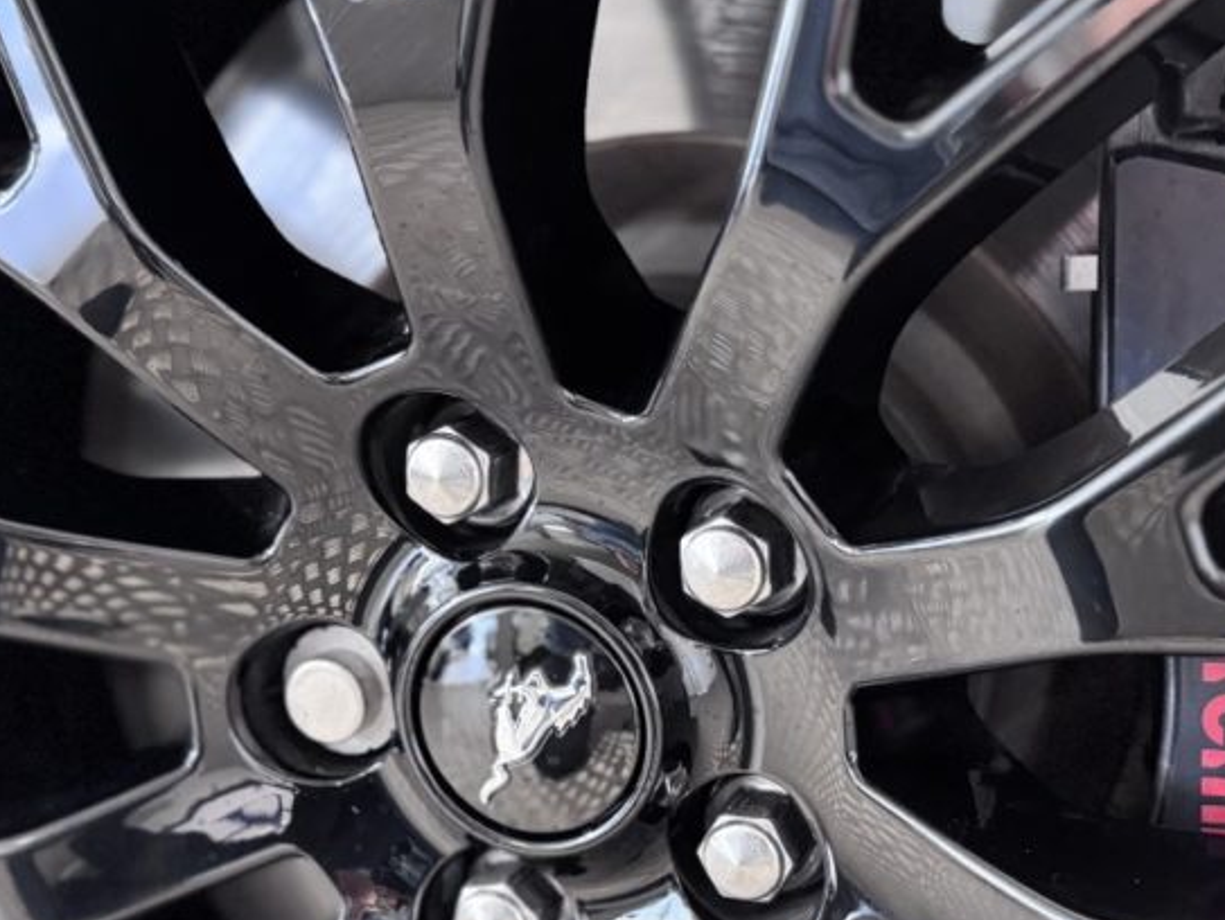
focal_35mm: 53
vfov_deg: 27.3
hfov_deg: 36.1
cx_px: 623
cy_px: 661
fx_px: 1877
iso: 640
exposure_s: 1/33
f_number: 1.78
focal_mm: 6.76
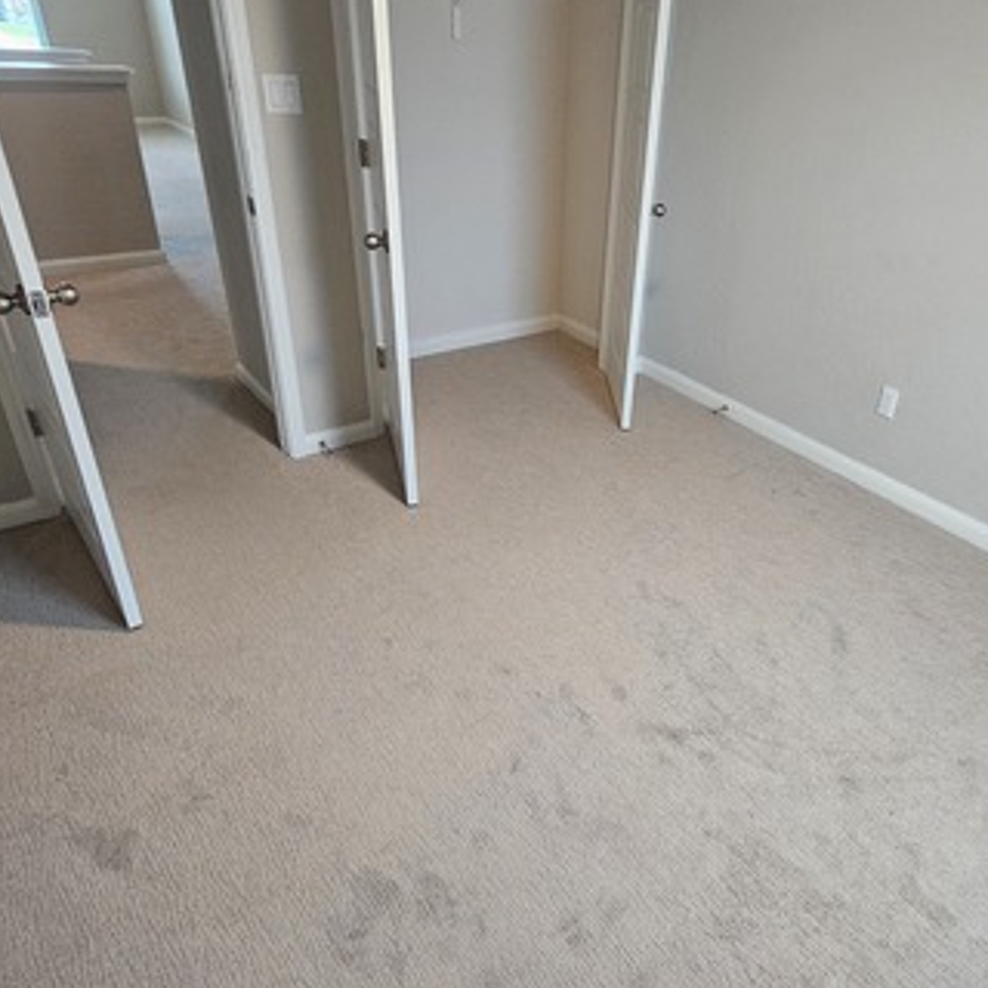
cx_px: 599
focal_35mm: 23
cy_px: 525
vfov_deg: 67.2
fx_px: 743
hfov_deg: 66.5
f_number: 2.2
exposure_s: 1/60
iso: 250
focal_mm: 2.2
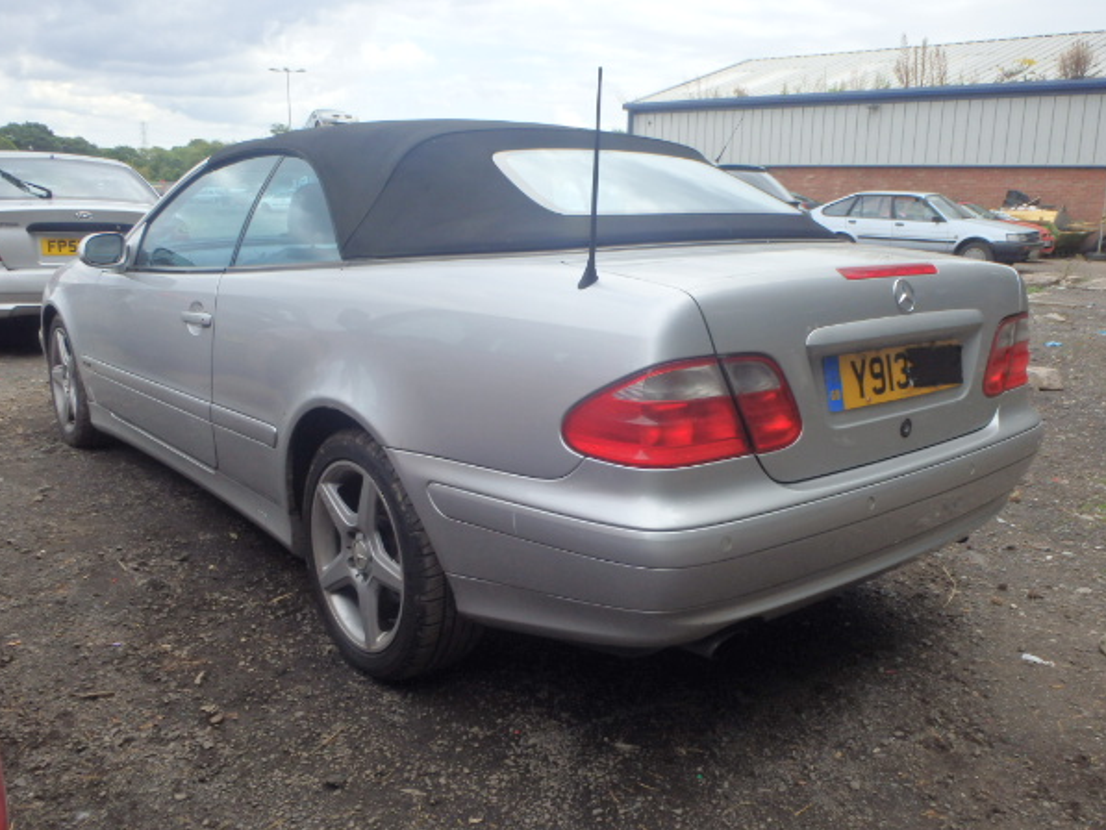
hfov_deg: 59.9
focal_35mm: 30
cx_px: 584
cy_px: 415
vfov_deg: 46.8
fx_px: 959
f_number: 3.9
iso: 125
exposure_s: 1/500
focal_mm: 5
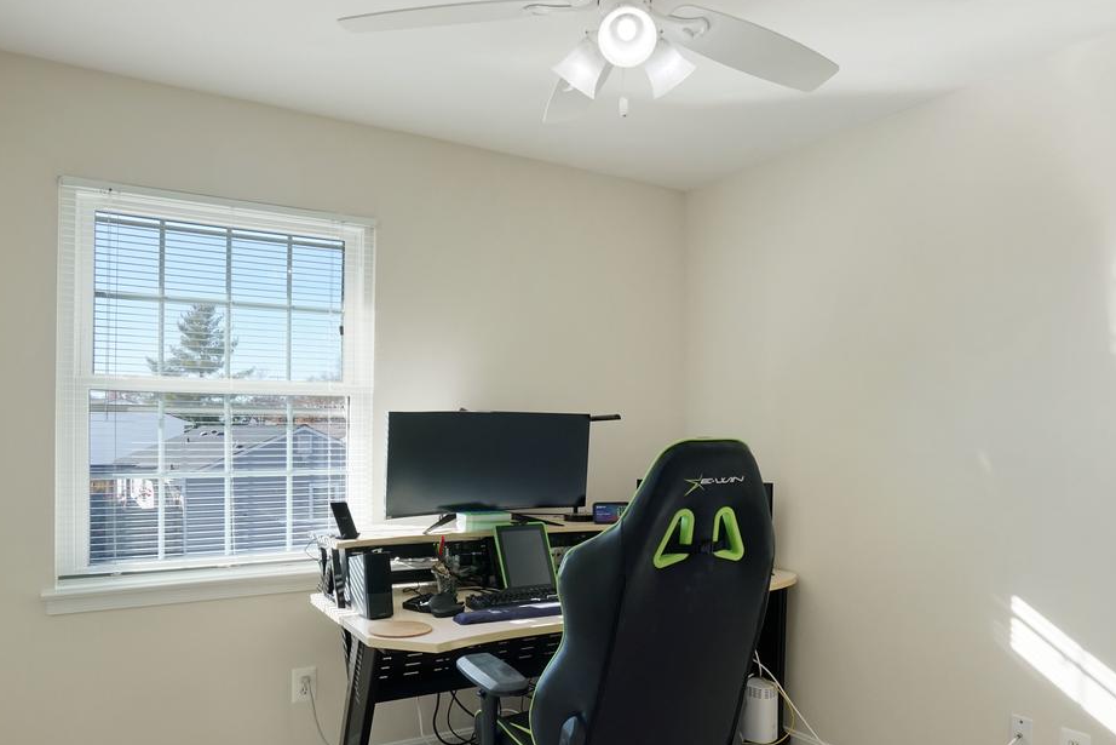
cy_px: 420
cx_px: 587
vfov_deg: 51.2
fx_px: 775
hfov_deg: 71.5
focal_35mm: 25
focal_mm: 16
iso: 1250
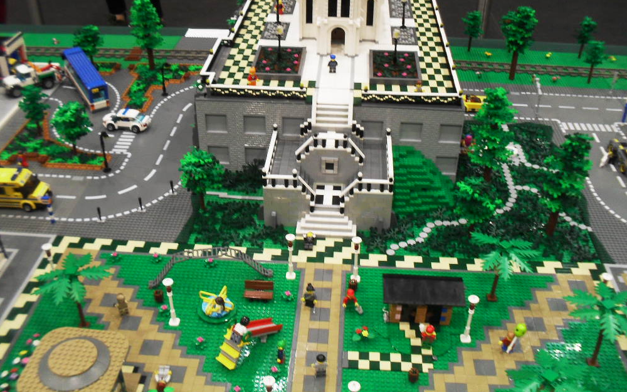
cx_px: 317
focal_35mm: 38
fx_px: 649
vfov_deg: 33.5
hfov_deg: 51.5
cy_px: 153
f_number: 3.2
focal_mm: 6.3
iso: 160
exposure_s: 1/30
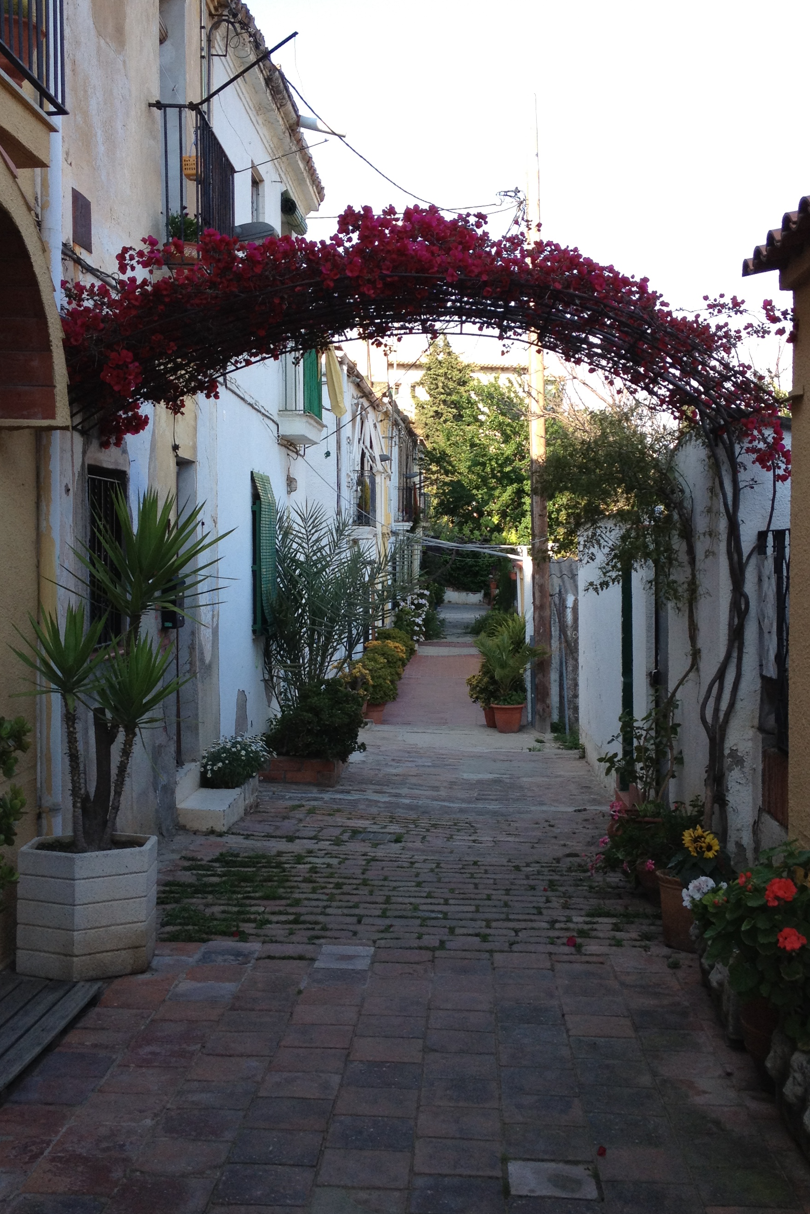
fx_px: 1519
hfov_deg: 29.9
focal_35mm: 45
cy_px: 580
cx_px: 390
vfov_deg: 43.6
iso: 64
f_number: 2.4
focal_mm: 4.28
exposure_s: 1/378
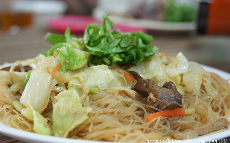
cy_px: 68
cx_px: 115
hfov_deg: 29.0
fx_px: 445
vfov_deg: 18.3
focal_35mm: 71
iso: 1250
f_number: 5
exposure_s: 1/80
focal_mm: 46
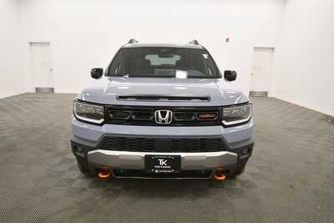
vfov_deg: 53.2
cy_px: 112
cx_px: 167
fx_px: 223
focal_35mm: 24
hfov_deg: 73.7
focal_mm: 16
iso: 800
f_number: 5.3
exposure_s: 1/125
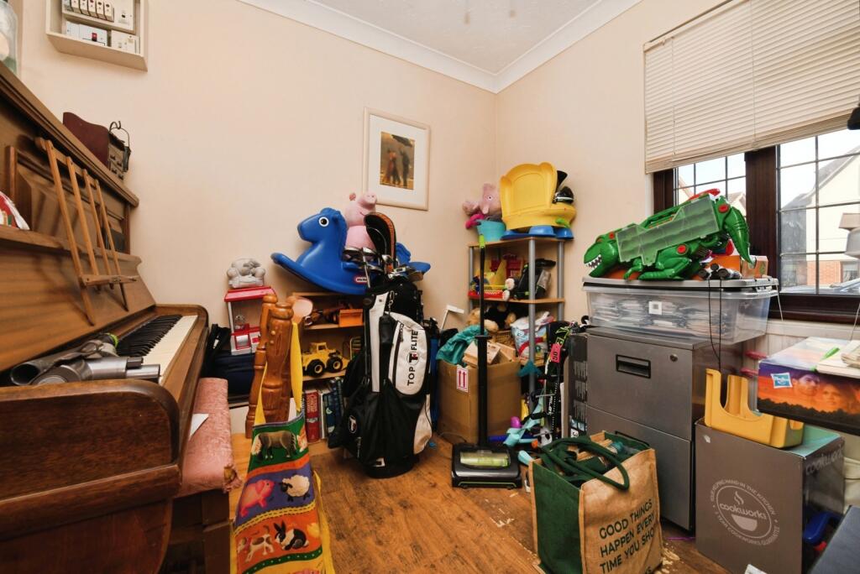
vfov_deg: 81.3
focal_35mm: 14
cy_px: 287
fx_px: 335
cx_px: 430
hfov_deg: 104.2
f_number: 18
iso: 800
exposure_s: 1/60
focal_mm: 14
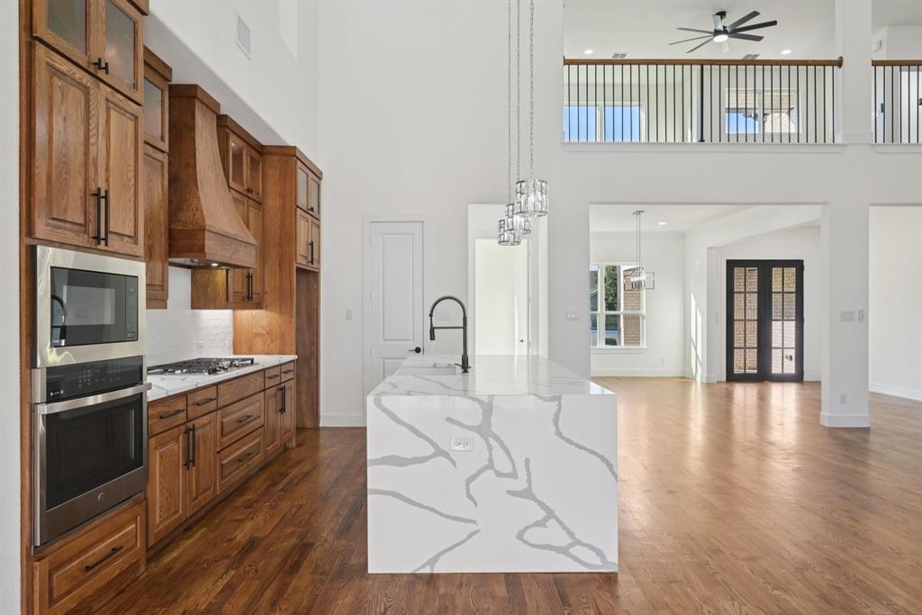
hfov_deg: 79.9
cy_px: 308
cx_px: 461
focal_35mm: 22
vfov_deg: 58.4
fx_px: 551
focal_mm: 21.5
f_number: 8
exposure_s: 1/100
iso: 400
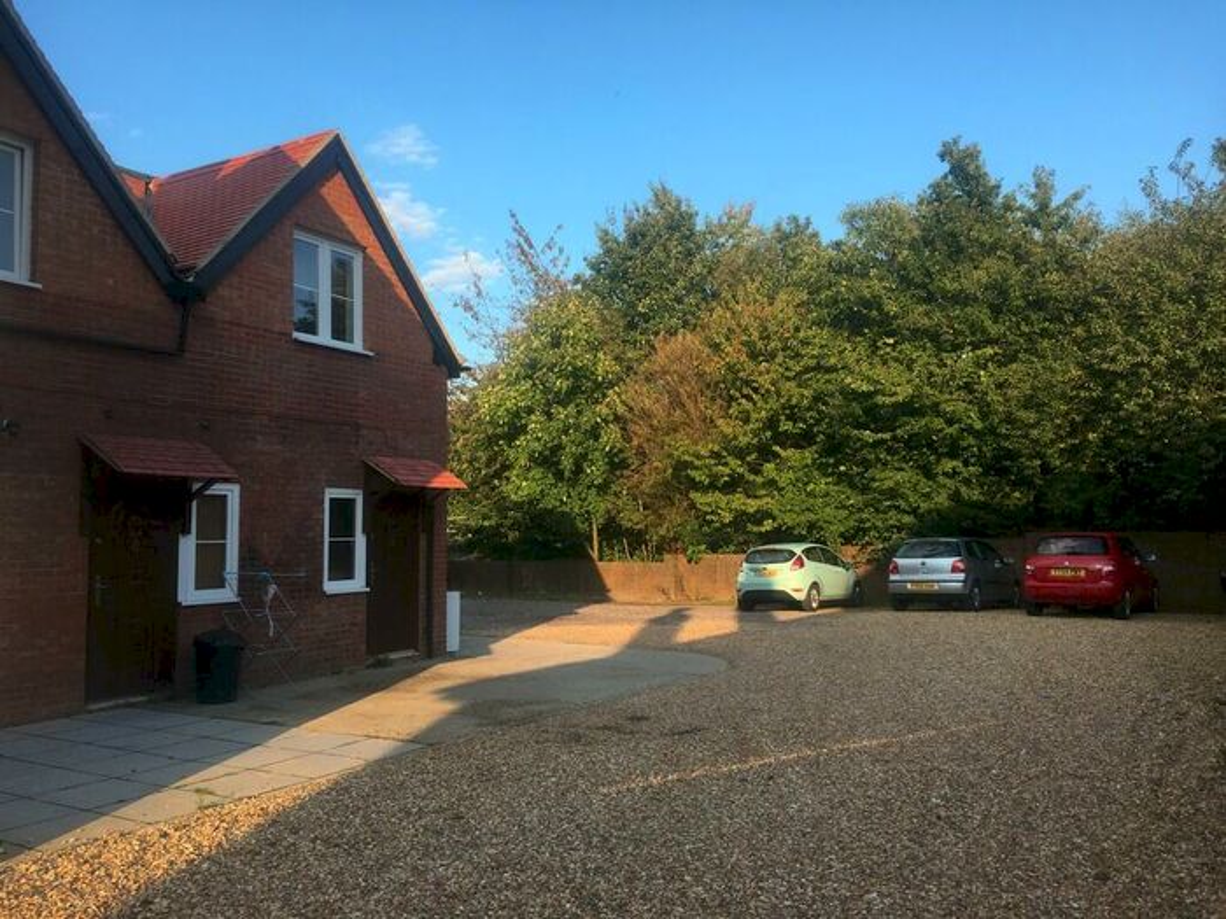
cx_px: 613
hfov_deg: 61.7
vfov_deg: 48.2
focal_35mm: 29
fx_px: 1027
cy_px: 460
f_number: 2.2
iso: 25
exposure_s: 1/674
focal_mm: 4.15
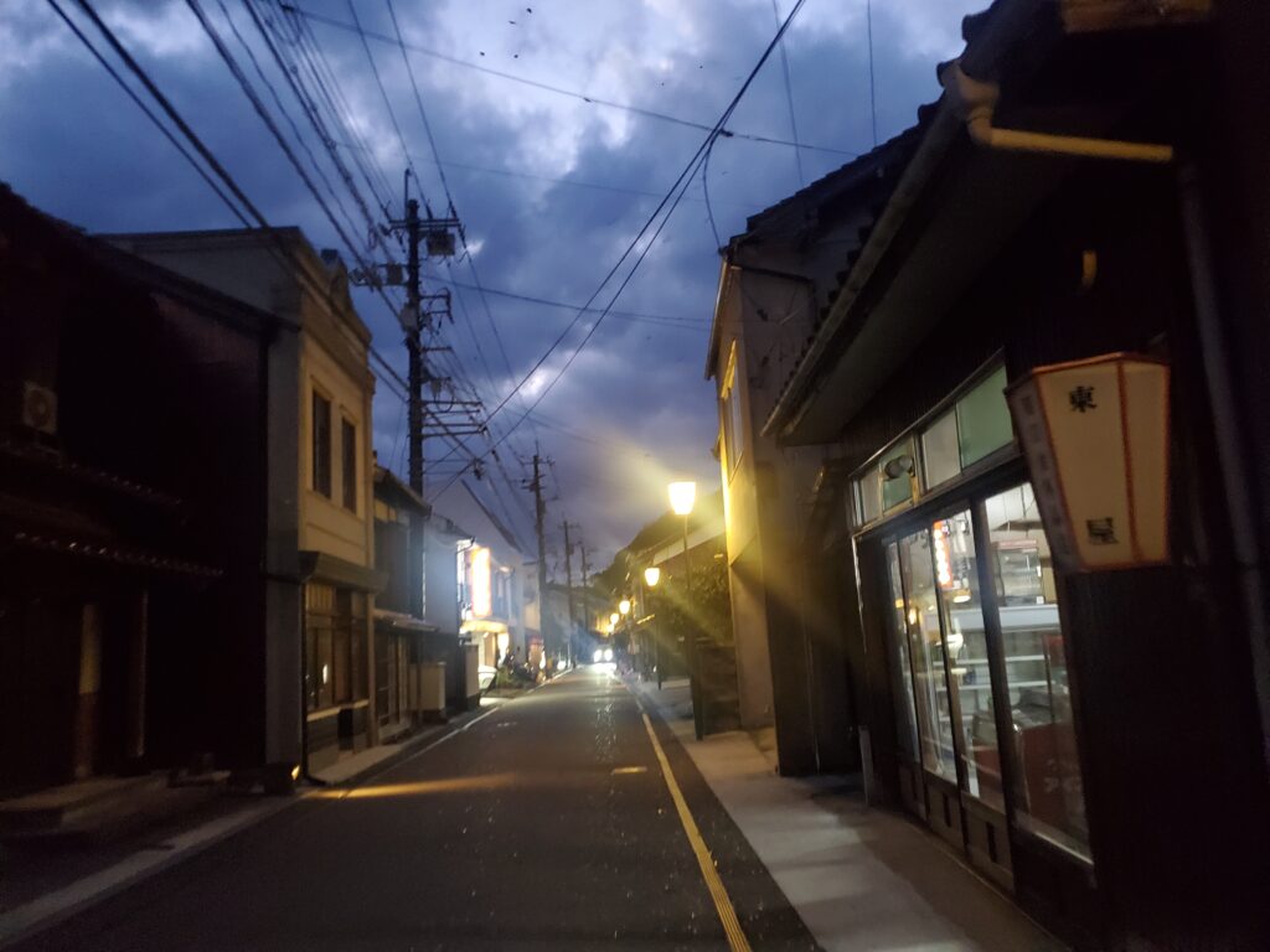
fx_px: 954
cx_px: 635
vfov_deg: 53.1
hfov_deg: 67.3
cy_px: 476
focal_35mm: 26
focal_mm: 4.3
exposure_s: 1/30
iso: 640
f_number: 1.5
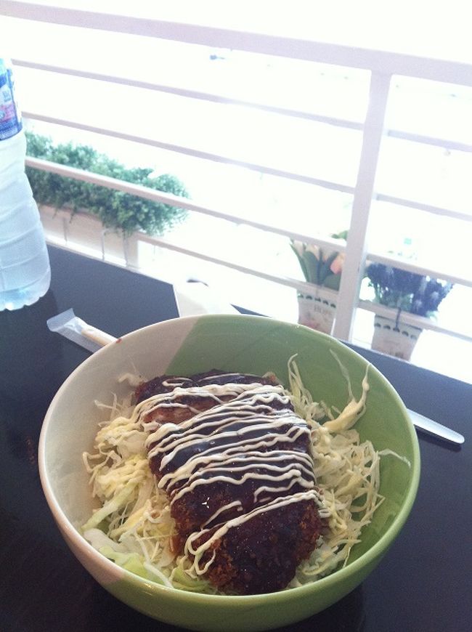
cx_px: 236
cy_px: 316
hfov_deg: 40.6
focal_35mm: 35
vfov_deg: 52.7
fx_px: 638
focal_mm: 3.85
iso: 160
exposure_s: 1/15
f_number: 2.8
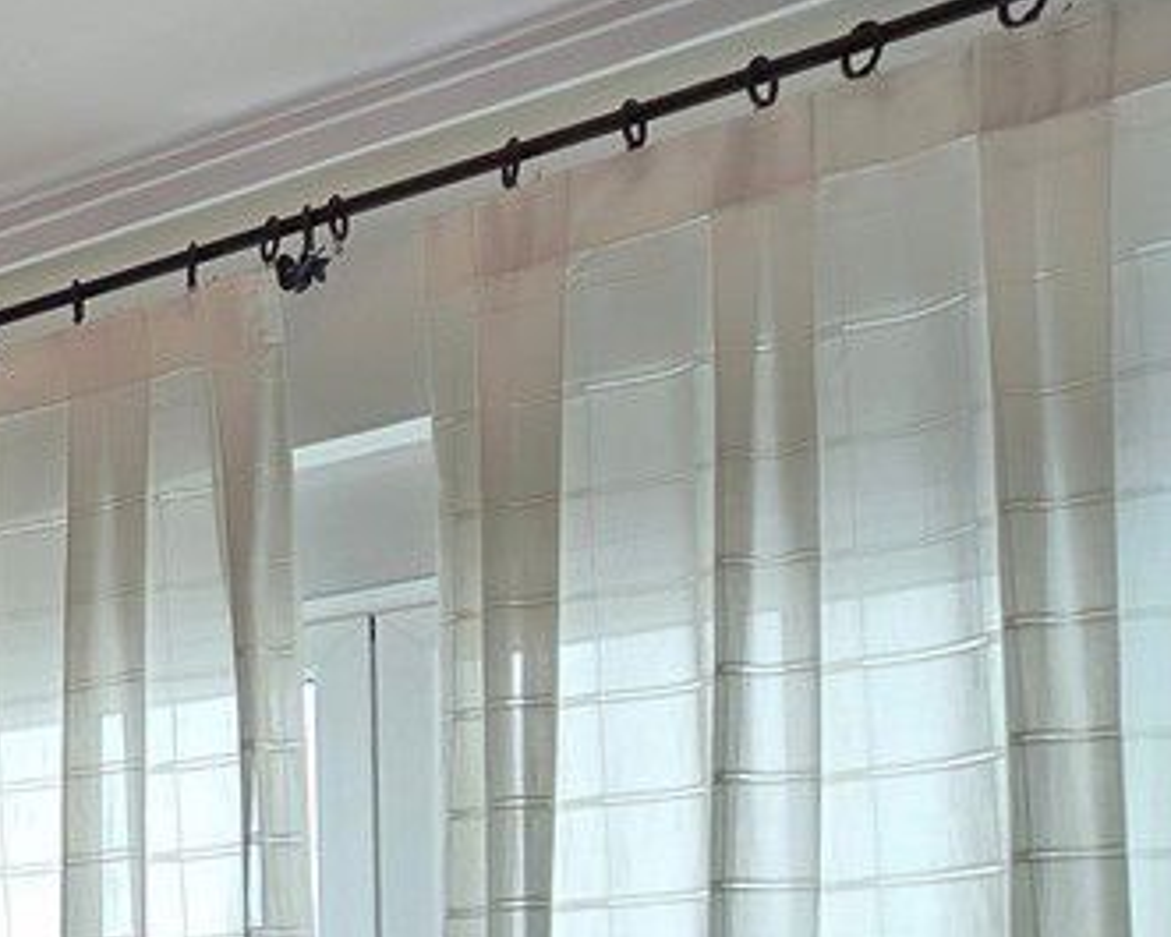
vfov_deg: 26.8
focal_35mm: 49
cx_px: -807
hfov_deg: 23.9
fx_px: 1699
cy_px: 1170
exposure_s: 1/50
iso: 100
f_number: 2.2
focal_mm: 2.2
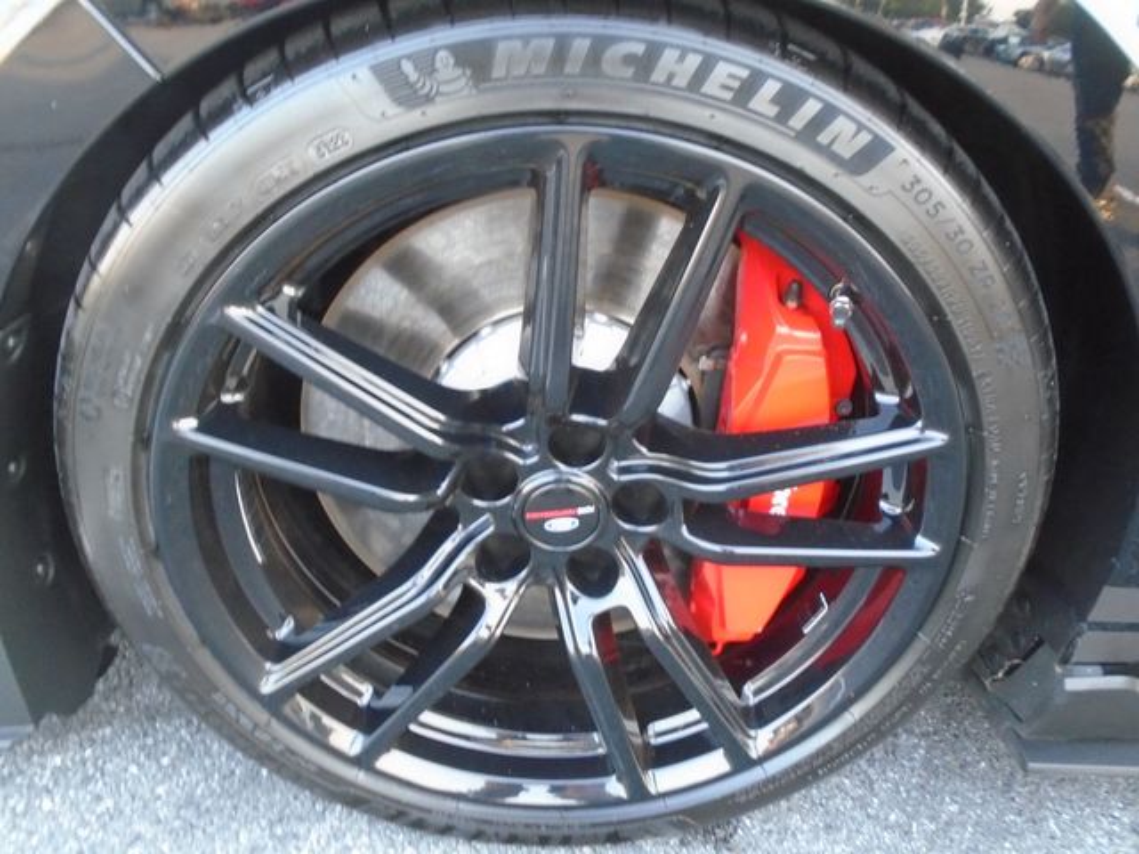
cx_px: 570
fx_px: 856
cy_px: 427
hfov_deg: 67.3
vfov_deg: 53.1
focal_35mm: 26
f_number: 3.2
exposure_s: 1/25
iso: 400
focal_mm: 4.6
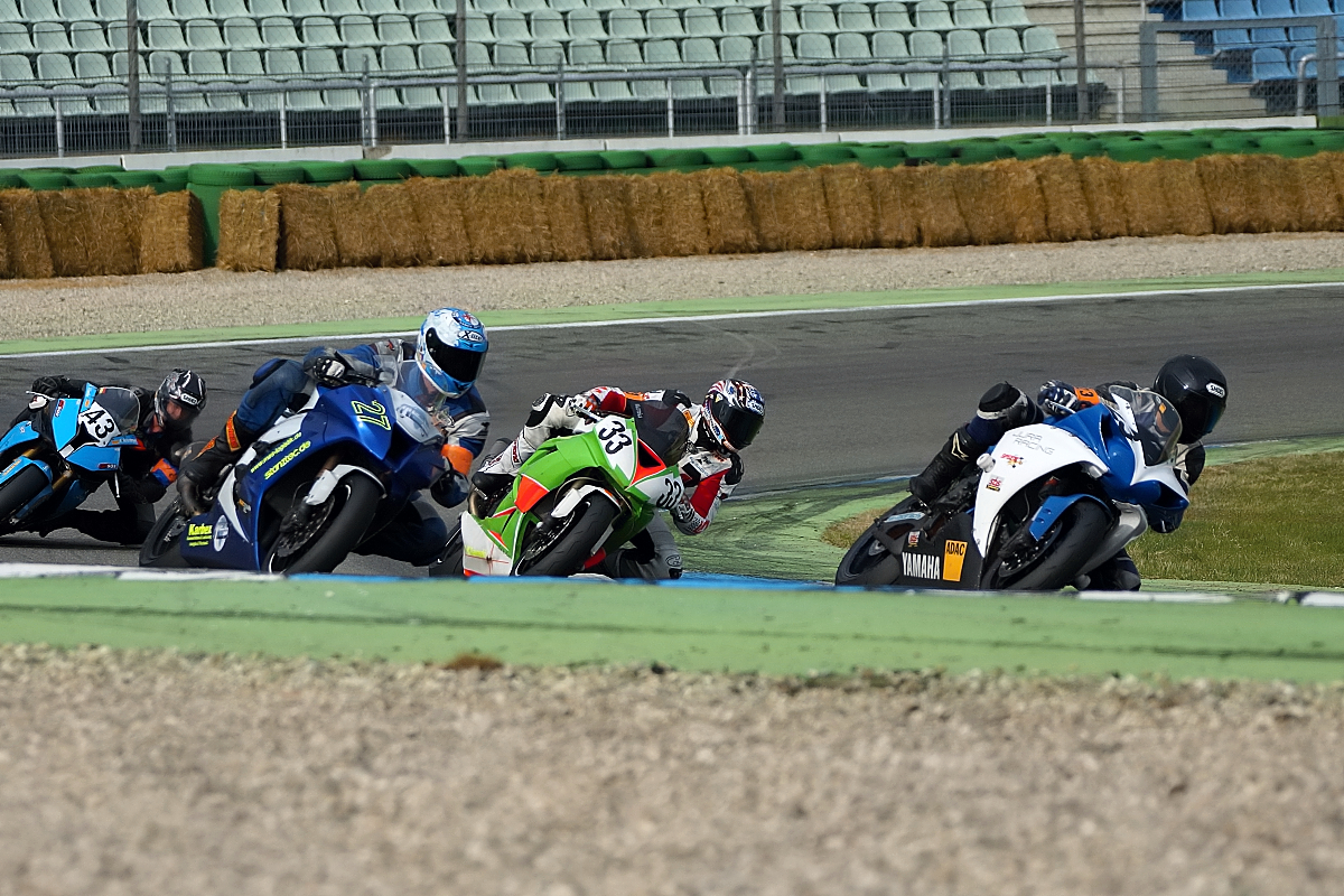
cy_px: 448
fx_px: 10079
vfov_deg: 5.1
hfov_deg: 7.6
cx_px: 672
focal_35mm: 270
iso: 400
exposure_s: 1/3200
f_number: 5
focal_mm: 180
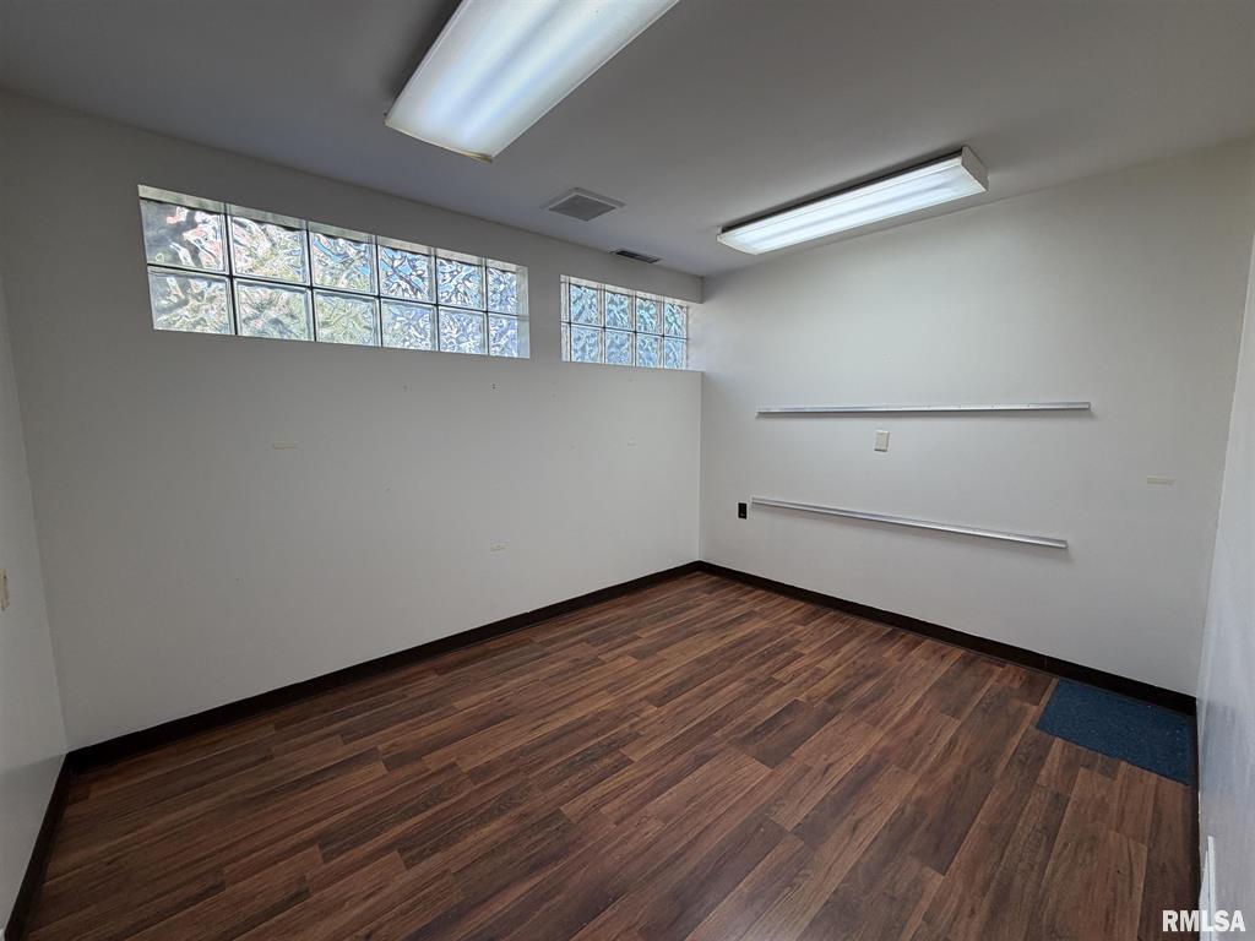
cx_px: 628
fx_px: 508
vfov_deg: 85.7
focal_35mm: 14
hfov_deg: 102.1
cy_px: 470
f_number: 2.2
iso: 100
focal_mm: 2.22
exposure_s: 1/120
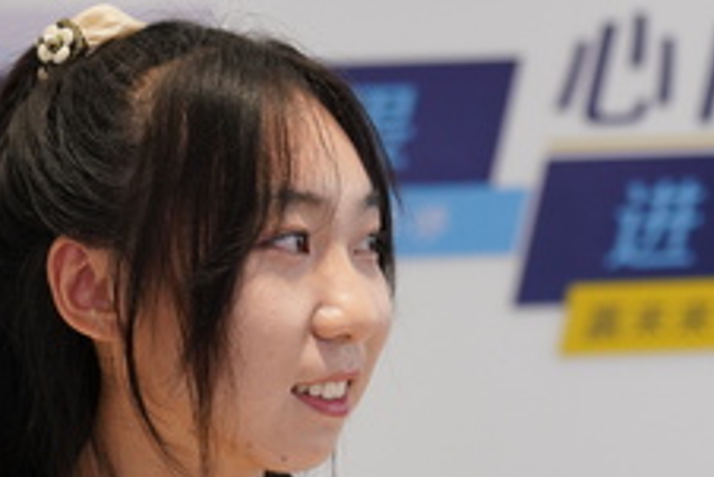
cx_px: 474
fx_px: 3294
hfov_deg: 12.4
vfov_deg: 8.2
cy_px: 485
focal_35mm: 166
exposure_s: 1/200
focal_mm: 50
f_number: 4
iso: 1600
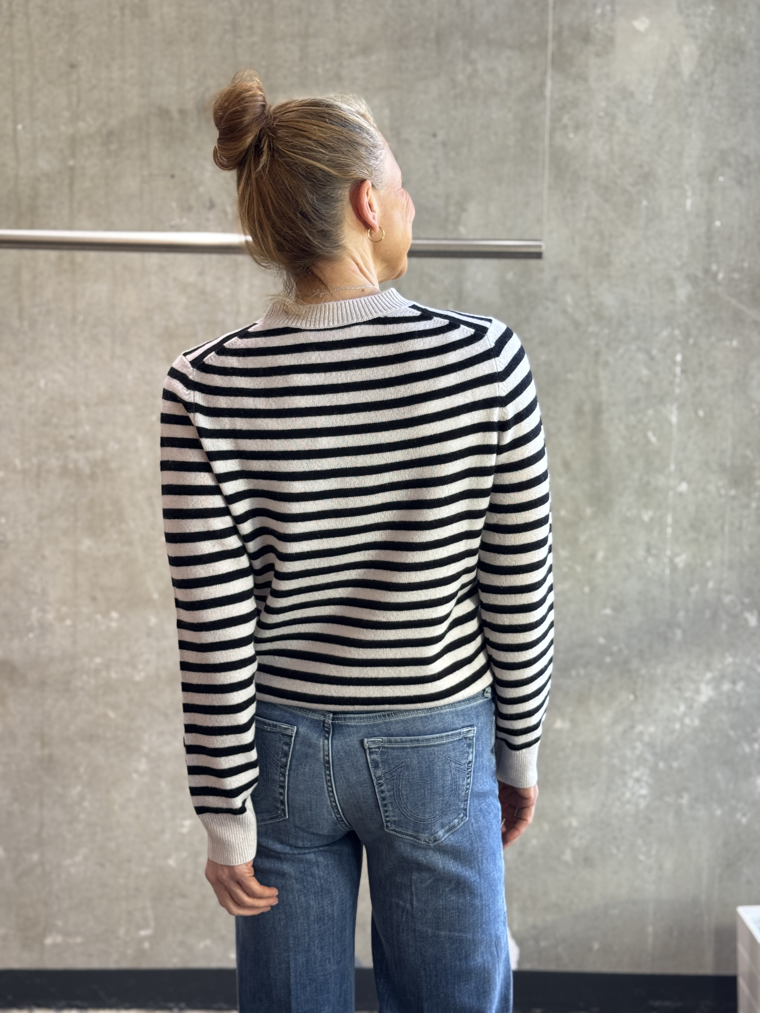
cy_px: 506
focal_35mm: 48
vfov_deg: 39.7
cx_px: 380
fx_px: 1405
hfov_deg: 30.3
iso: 100
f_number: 1.78
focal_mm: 6.76
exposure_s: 1/100
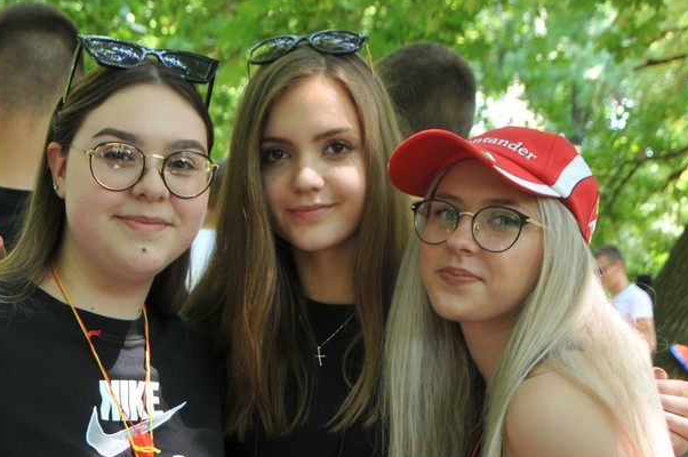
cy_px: 382
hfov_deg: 29.2
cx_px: 263
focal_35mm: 69
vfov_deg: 19.5
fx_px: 1314
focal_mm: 27
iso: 220
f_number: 5.6
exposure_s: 1/30
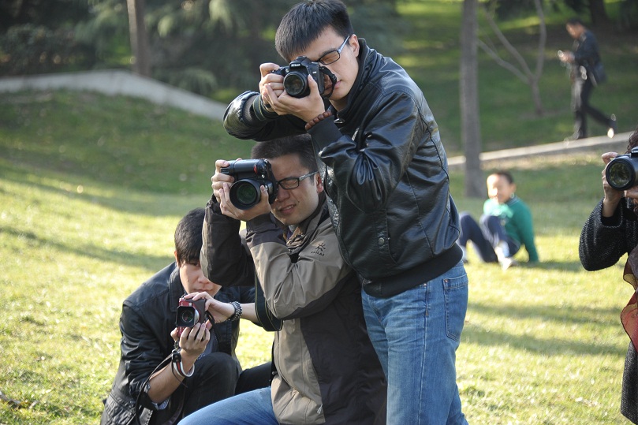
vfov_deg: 8.1
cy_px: 212
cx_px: 319
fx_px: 3012
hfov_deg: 12.1
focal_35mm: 170
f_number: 5.6
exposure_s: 1/200
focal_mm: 170
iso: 500
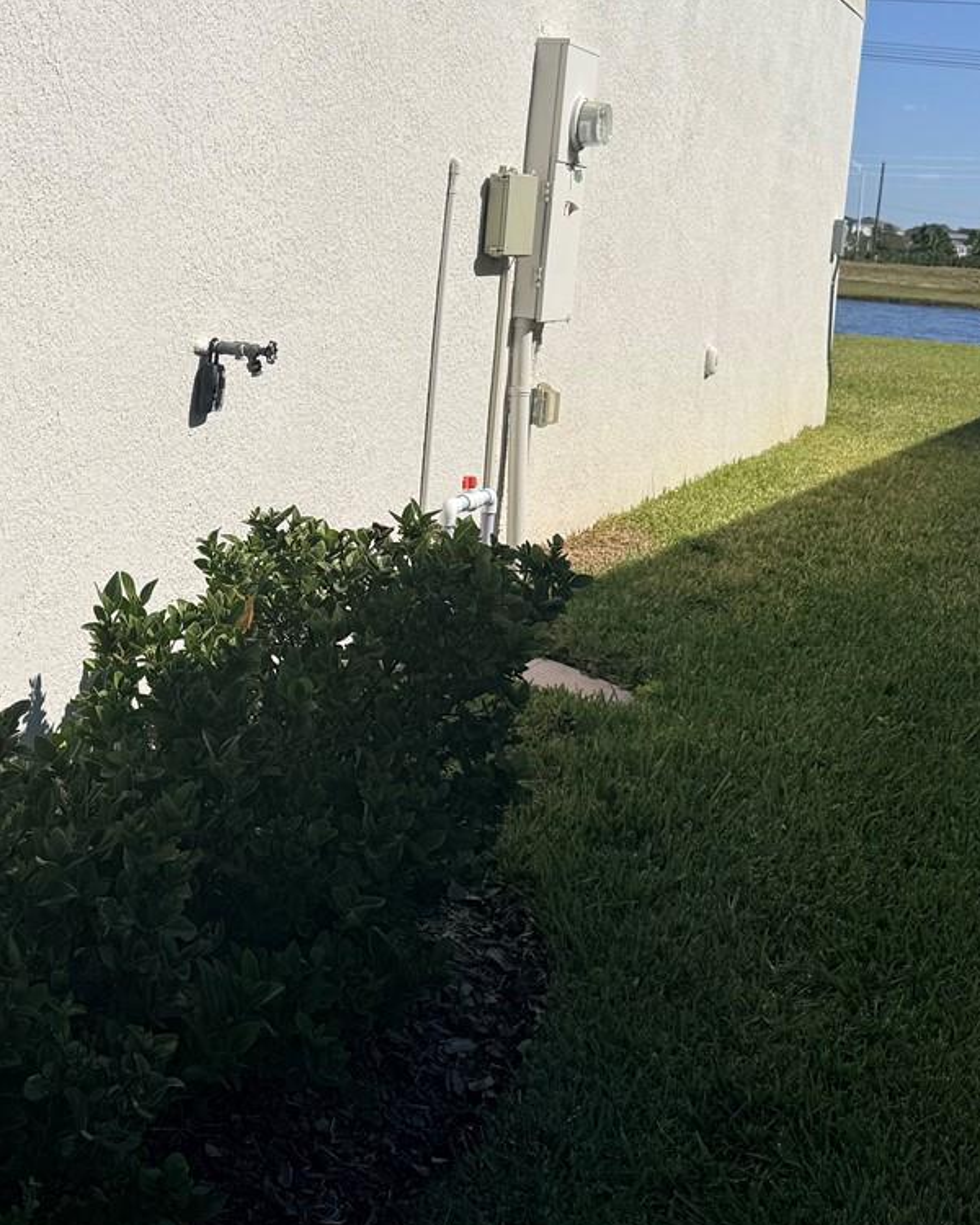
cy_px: 320
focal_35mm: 50
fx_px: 1813
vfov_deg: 36.5
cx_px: 181
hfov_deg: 29.5
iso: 80
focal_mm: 6.76
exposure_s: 1/14286
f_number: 1.78
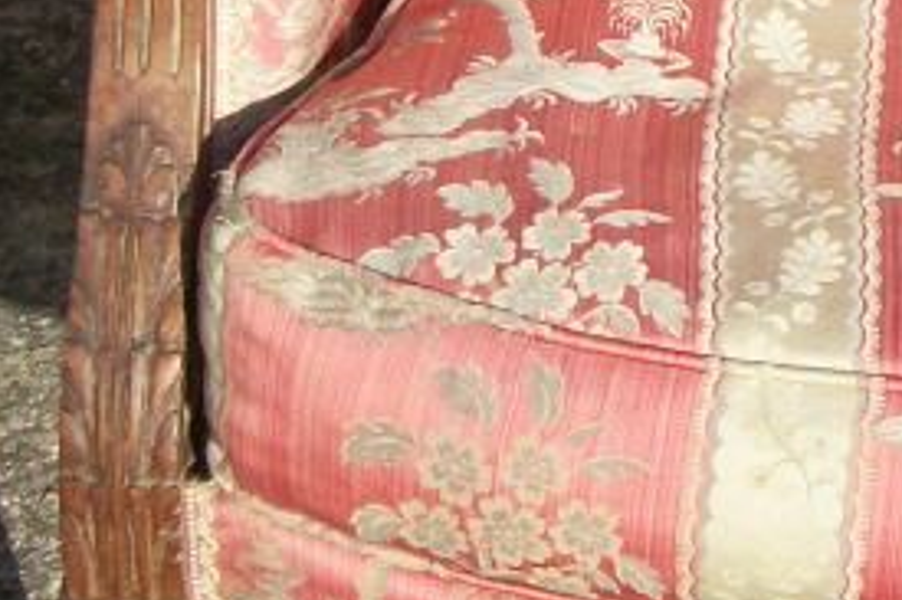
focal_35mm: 155
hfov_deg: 13.0
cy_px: -298
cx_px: 1017
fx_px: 3881
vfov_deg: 8.6
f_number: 8.8
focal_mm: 5.7
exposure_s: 1/160
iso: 80
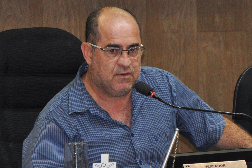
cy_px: 84
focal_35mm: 158
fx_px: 1102
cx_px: 126
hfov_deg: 13.0
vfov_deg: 8.7
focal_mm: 105
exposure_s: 1/60
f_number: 5.6
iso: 640
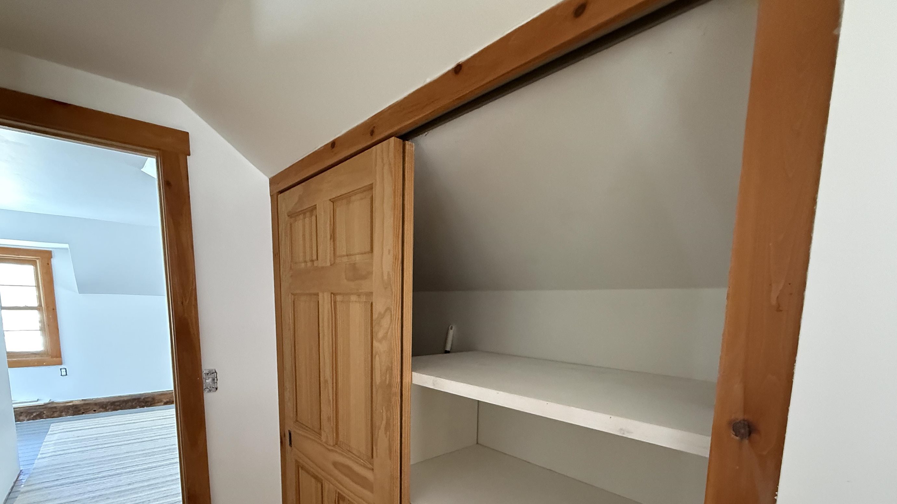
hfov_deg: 95.9
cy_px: 358
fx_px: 404
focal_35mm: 17
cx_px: 453
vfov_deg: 61.4
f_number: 2.2
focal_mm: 2.22
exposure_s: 1/60
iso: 800
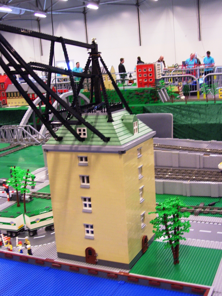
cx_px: 111
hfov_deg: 32.2
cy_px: 148
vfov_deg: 42.1
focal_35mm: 45
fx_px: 385
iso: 160
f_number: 3
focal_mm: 7.6
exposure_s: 1/10
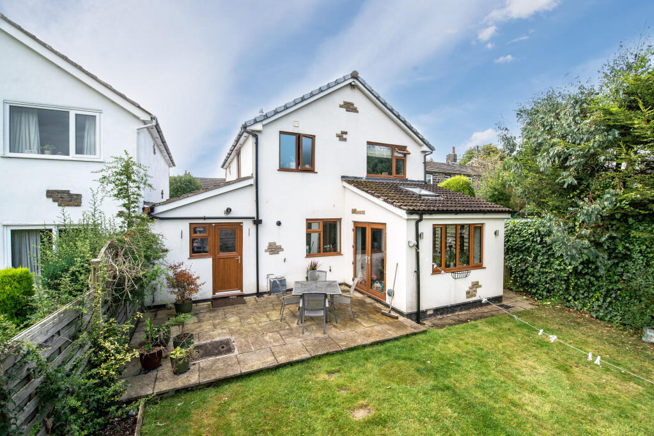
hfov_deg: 100.4
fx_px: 273
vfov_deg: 77.4
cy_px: 218
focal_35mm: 15
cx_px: 327
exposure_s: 1/320
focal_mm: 15
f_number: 8
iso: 400
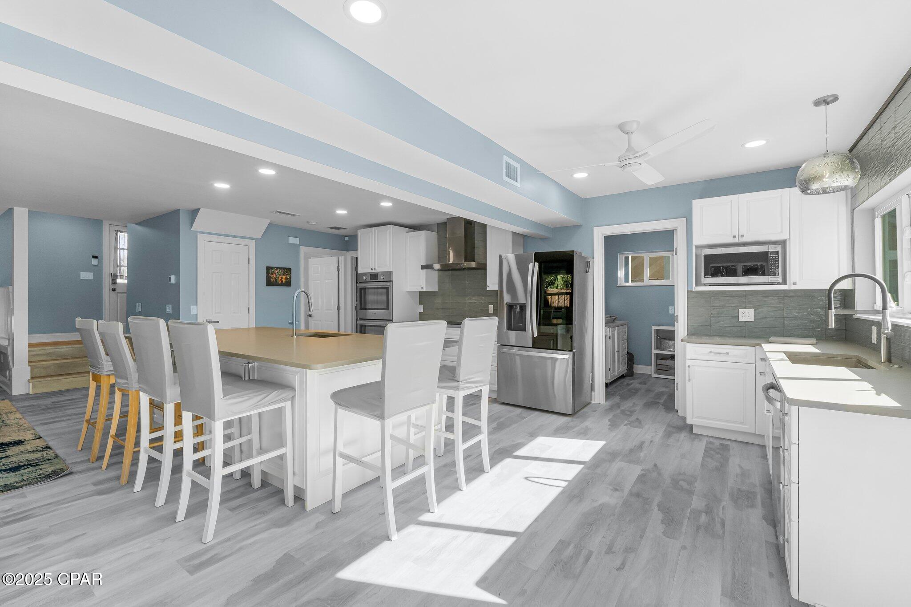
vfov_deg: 72.0
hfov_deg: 95.0
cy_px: 304
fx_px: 417
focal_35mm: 16
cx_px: 456
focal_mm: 11
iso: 400
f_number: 9
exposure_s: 1/40
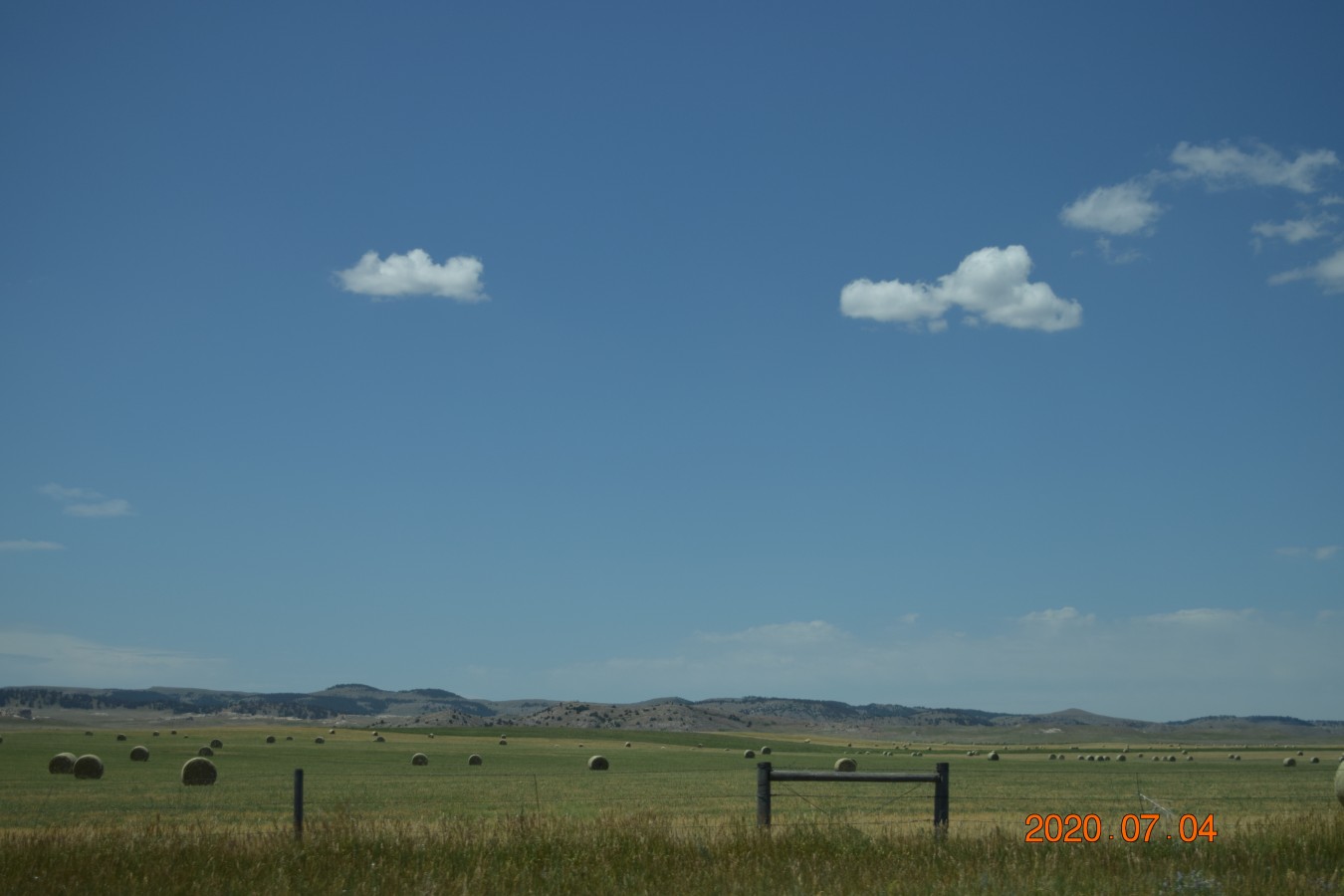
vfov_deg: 25.1
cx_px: 672
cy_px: 448
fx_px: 2016
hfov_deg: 36.9
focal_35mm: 54
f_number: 4.8
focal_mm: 36
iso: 200
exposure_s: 1/3200
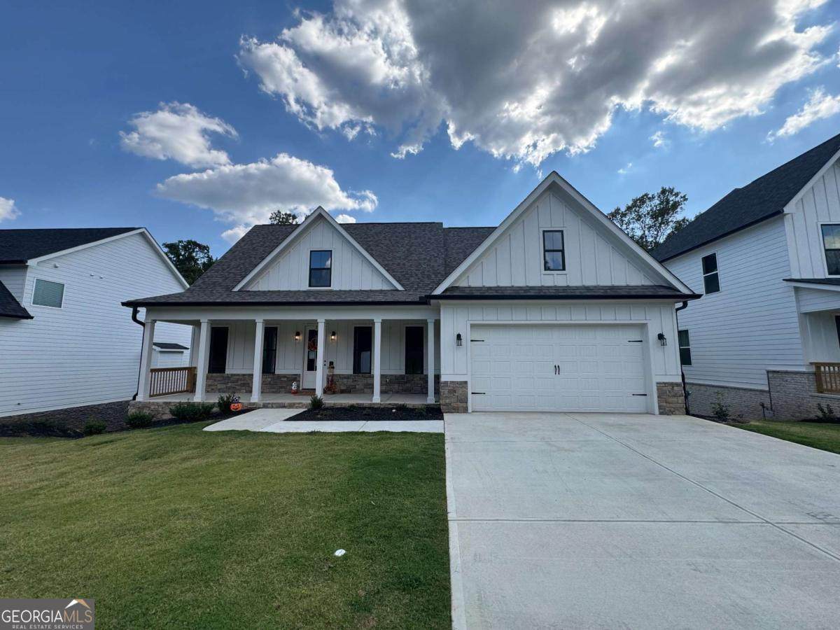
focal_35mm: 14
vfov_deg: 85.7
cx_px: 420
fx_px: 340
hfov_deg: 102.1
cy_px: 315
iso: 40
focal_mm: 2.22
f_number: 2.2
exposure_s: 1/879
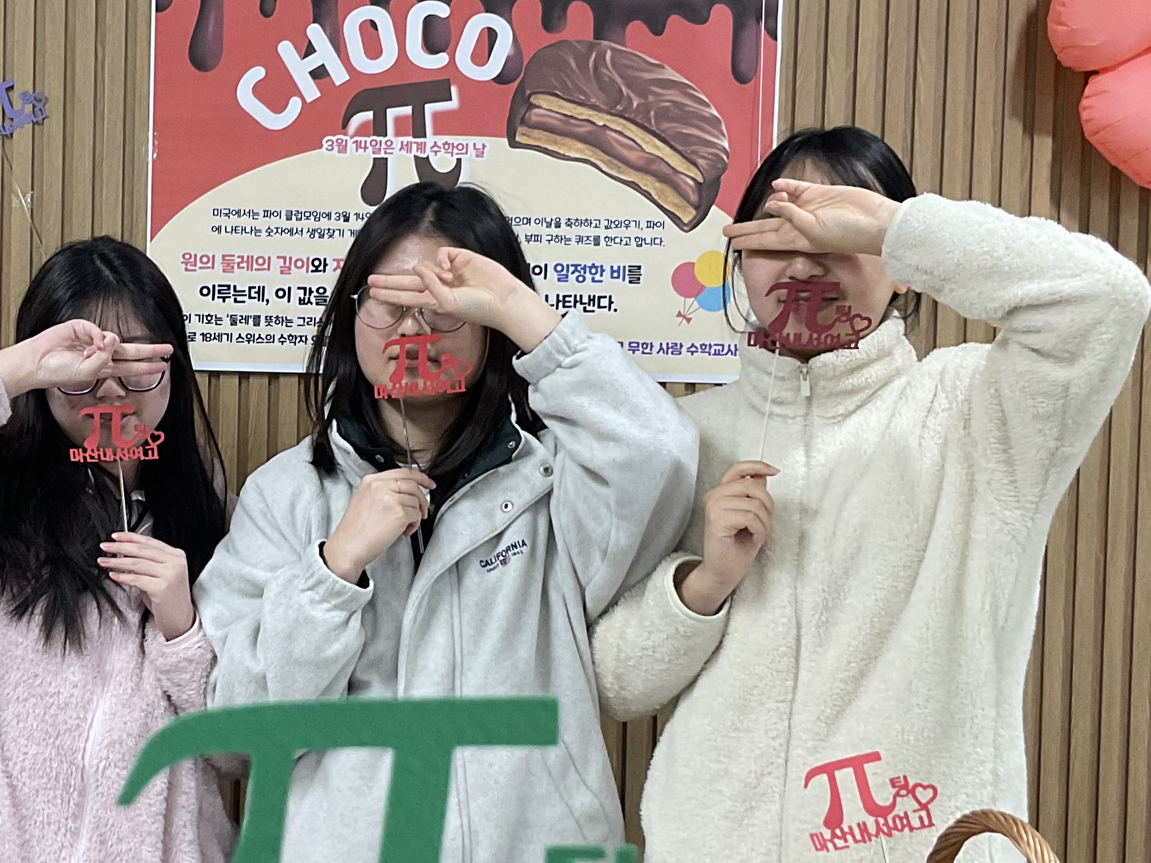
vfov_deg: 22.6
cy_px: 478
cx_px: 244
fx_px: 2161
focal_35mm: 65
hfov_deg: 29.2
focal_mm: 3
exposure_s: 1/60
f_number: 1.8
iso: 80
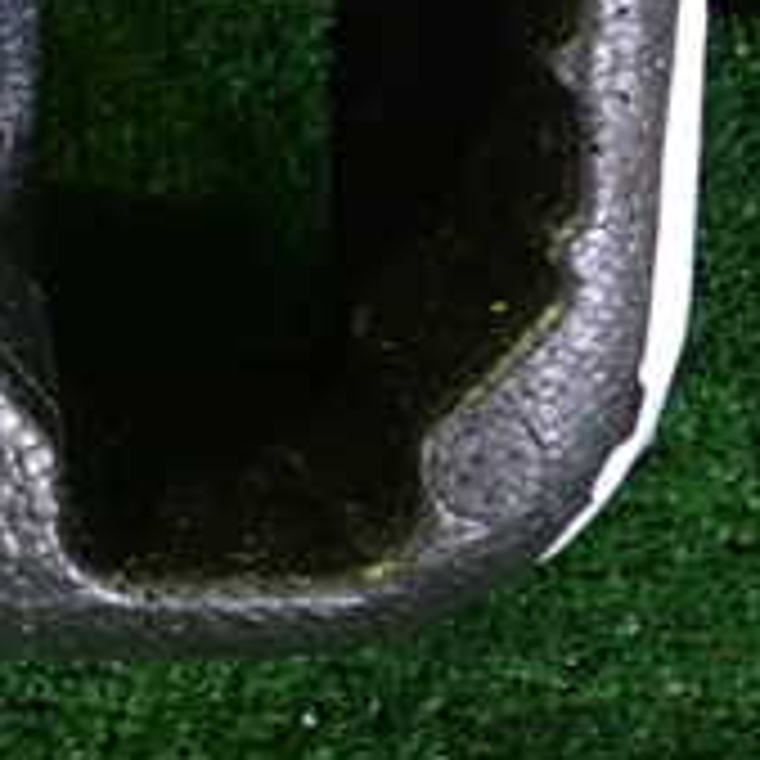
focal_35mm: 94
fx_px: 2335
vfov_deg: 17.7
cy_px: -126
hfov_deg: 17.0
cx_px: -319
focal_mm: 5.4
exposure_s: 1/15
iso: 800
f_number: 2.3
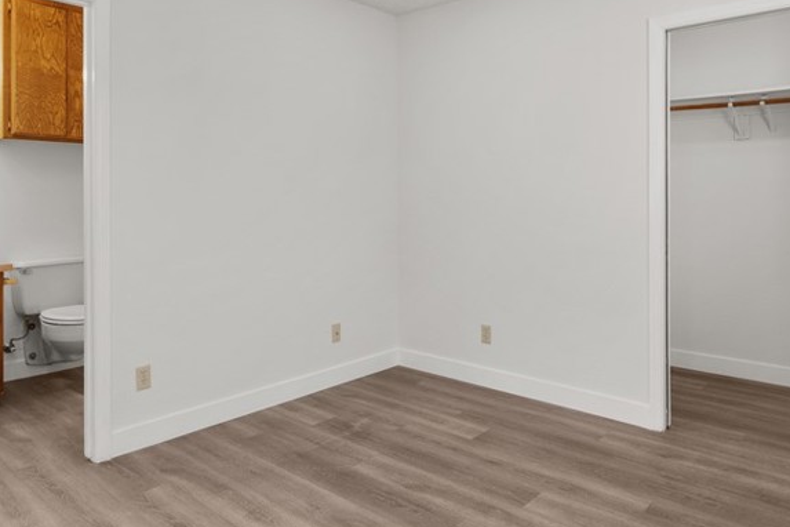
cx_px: 396
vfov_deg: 51.1
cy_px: 221
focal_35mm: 25
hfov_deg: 71.5
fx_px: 549
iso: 640
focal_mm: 14
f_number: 9
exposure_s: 1/20
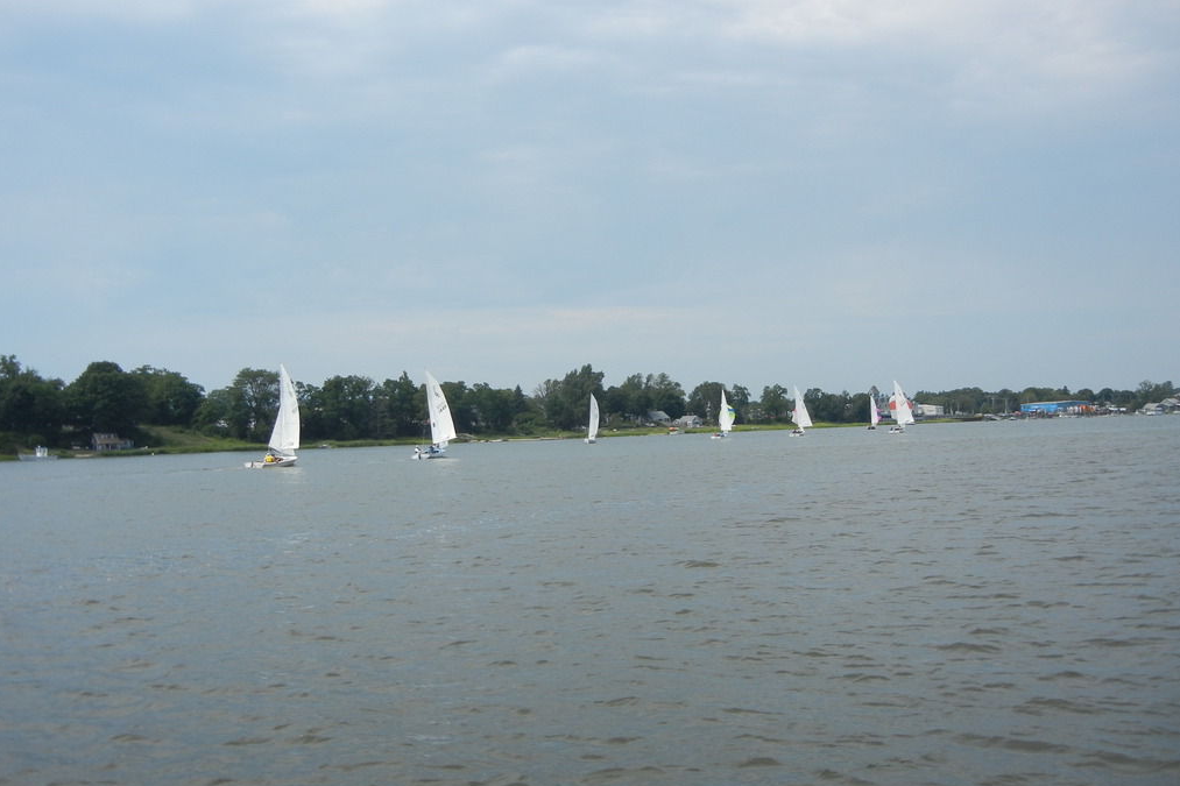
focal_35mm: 41
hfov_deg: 47.4
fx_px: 1344
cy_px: 409
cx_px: 592
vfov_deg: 32.6
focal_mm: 7.1
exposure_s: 1/444
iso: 160
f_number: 7.4
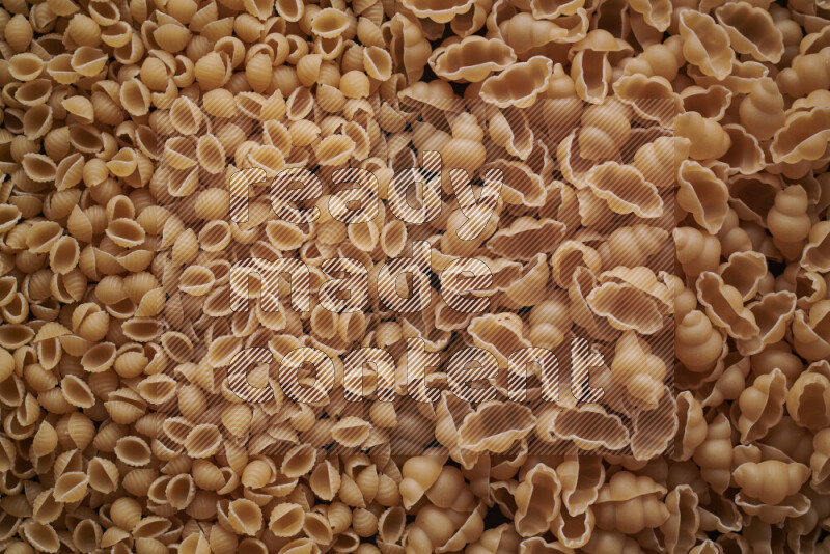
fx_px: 1153
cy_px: 277
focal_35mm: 50
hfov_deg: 39.6
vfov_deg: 27.0
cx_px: 415
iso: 160
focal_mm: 50
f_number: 8
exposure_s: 1/100
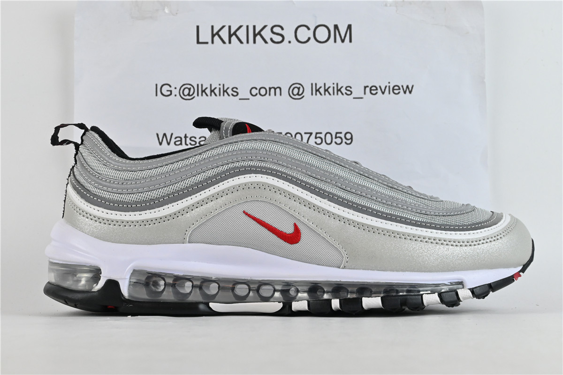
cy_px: 188
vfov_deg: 23.2
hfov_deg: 34.2
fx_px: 915
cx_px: 282
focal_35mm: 58
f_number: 10
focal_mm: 39
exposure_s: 1/100
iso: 1000
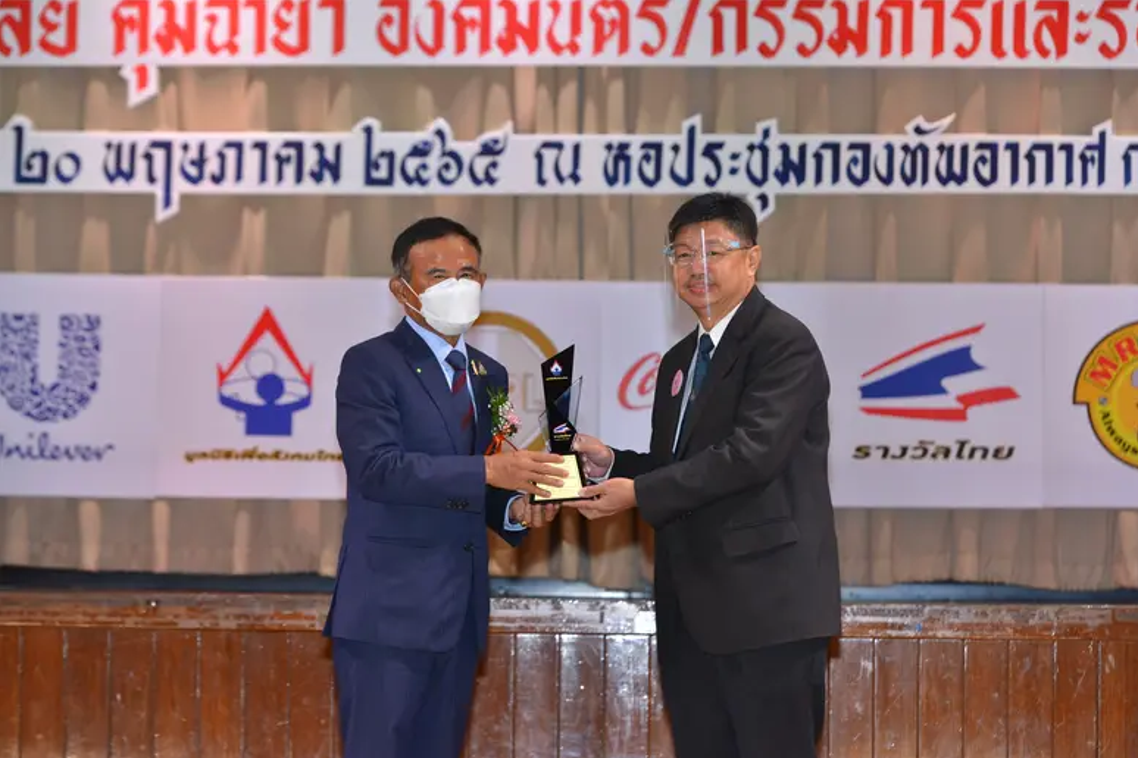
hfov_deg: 15.6
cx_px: 572
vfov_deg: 10.5
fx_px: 4141
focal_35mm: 131
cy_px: 380
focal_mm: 130
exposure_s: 1/60
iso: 1000
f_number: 5
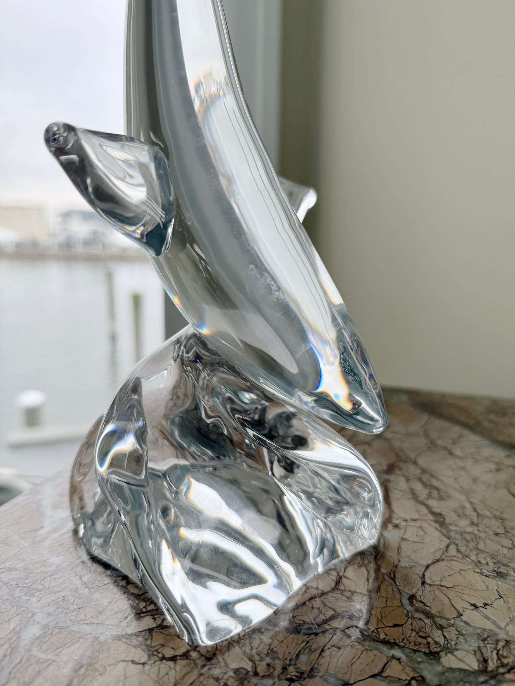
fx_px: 476
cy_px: 343
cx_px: 258
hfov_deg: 56.8
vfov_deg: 71.6
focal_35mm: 24
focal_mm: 6.76
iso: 80
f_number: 1.78
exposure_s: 1/226
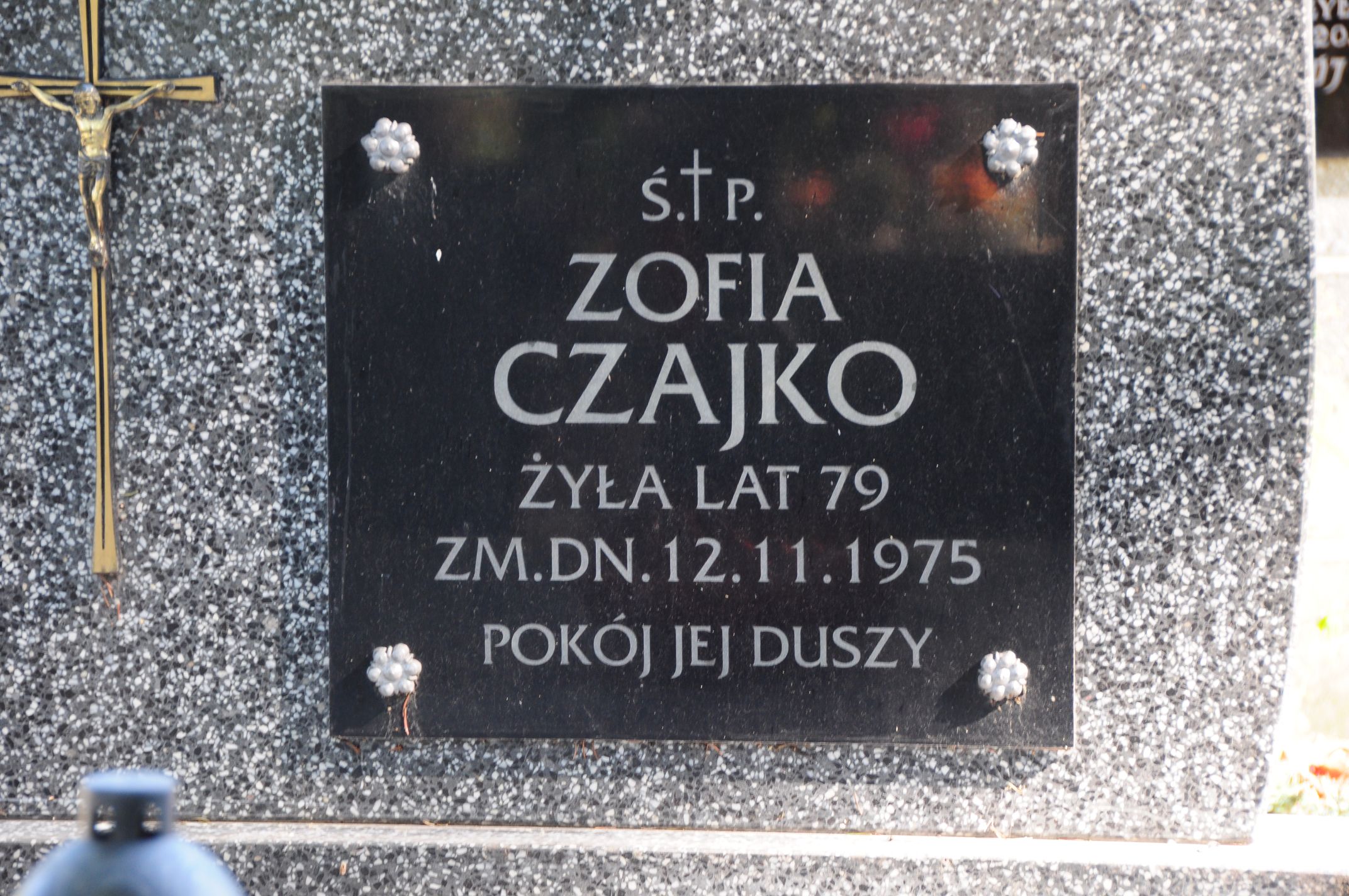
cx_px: 674
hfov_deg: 15.2
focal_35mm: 135
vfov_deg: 10.1
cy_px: 448
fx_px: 5053
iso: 400
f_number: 7.1
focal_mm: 90
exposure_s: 1/60
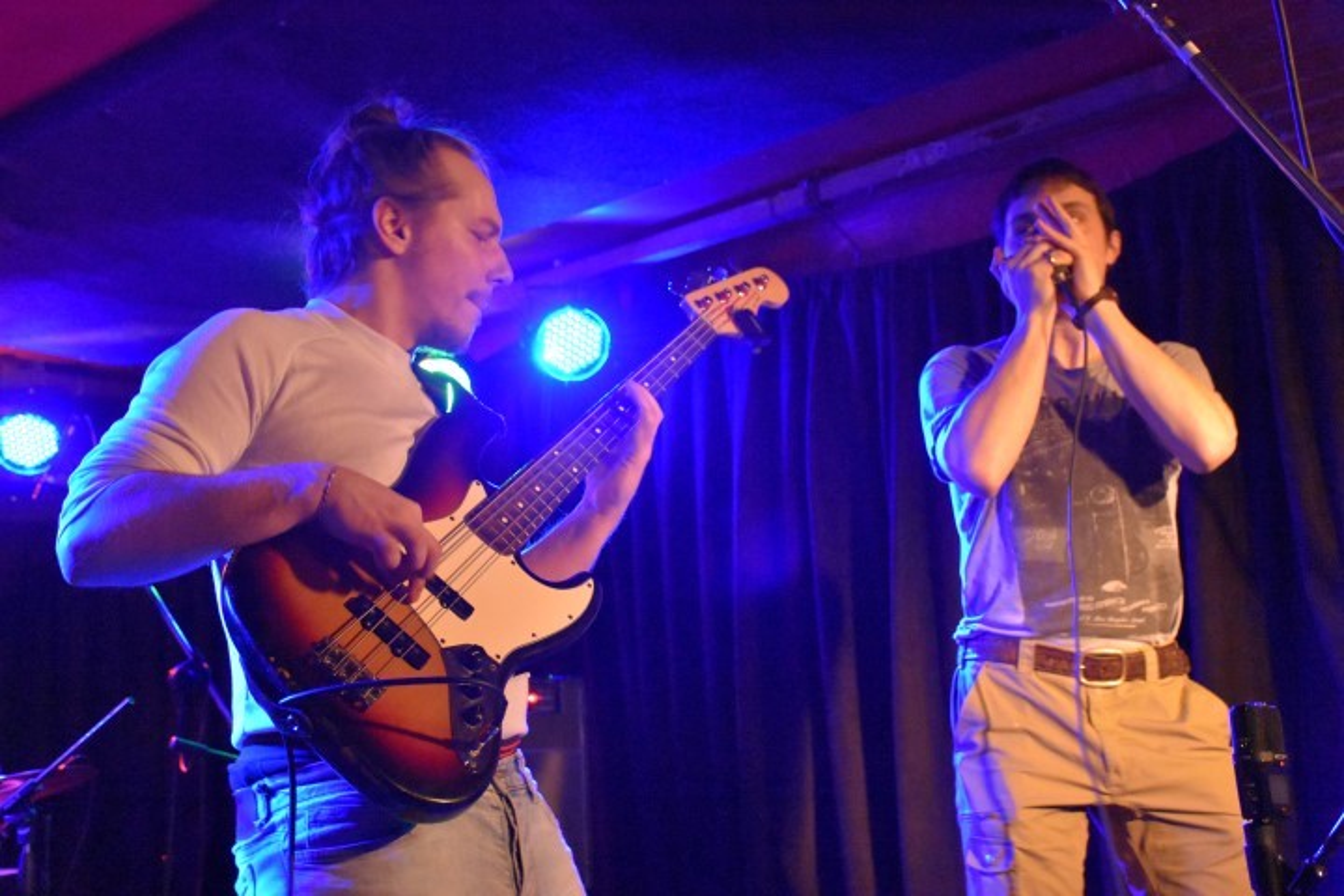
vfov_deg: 26.5
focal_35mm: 51
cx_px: 672
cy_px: 448
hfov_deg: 38.9
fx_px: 1904
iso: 12800
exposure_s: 1/50
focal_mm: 34
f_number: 4.2
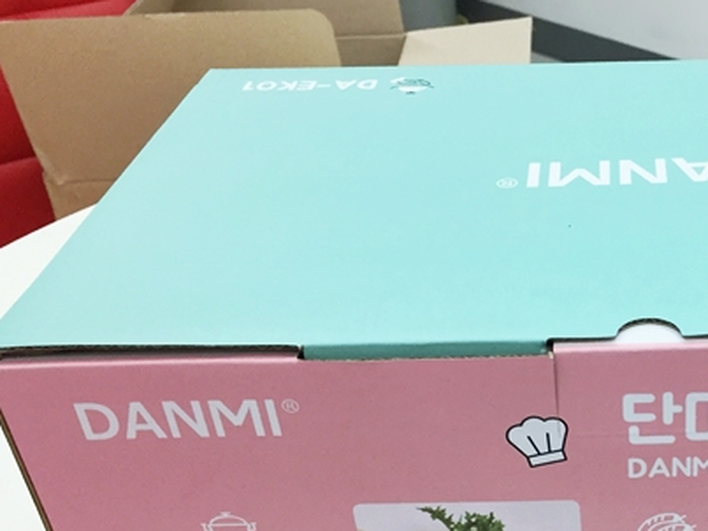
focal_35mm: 54
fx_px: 1104
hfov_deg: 33.4
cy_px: 430
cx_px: 654
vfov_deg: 26.5
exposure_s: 1/30
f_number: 2.2
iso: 50
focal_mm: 4.15
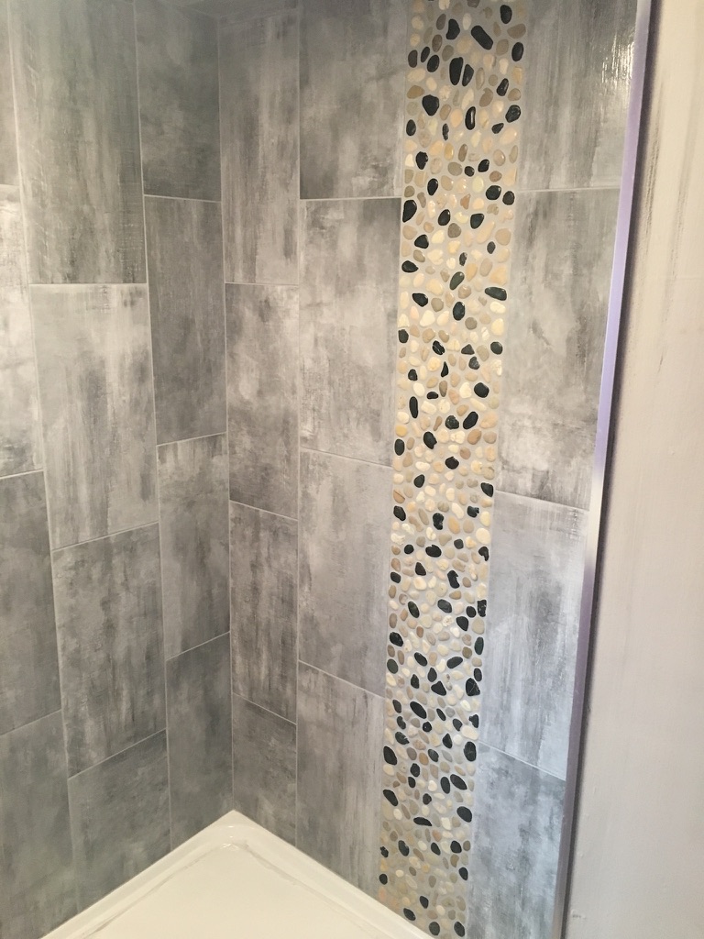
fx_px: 786
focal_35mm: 29
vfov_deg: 61.7
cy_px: 470
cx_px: 352
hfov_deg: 48.2
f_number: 2.2
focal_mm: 4.15
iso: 200
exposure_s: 1/24
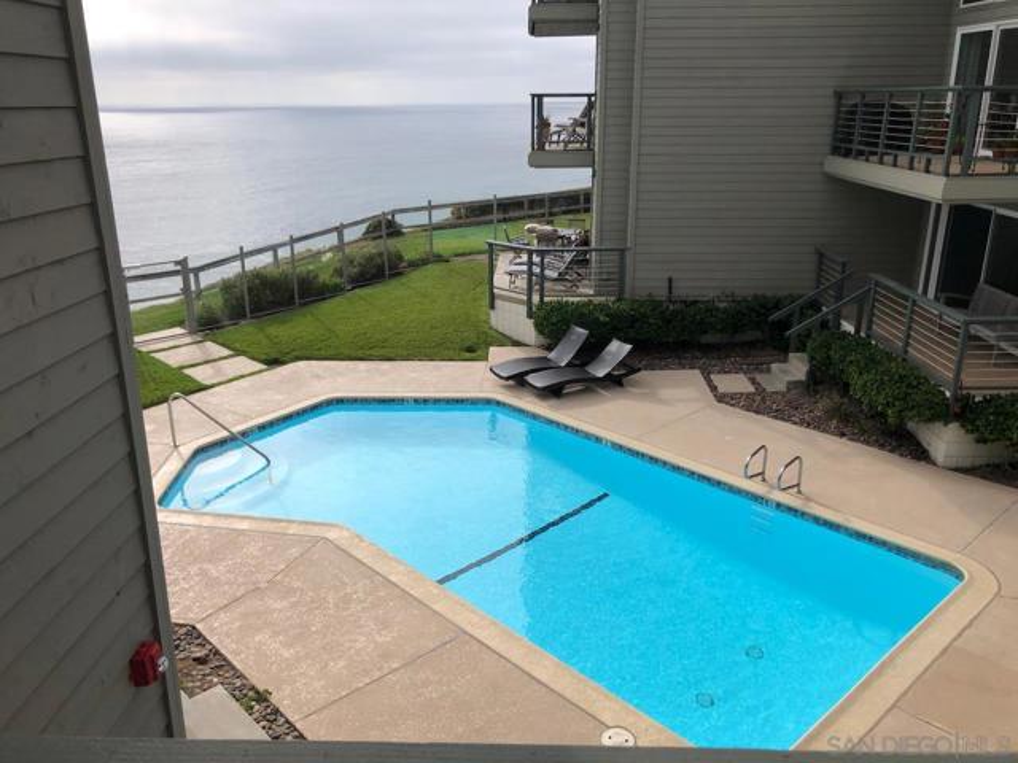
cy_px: 382
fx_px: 823
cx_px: 509
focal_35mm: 28
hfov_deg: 63.4
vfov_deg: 49.7
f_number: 1.8
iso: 20
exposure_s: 1/2525
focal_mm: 3.99
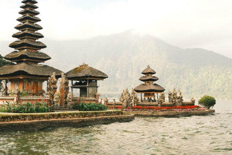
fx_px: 296
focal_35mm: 46
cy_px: 53
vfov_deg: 29.1
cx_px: 71
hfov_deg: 42.0
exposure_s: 1/150
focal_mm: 20.9
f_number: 5
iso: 320
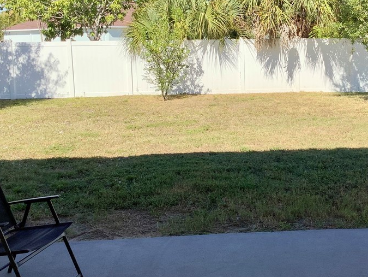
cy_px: 90
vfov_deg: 30.7
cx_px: 246
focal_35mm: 47
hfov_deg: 39.9
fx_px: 500
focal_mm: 3.3
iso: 25
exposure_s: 1/1164
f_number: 2.4
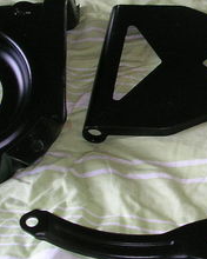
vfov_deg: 17.8
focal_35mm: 108
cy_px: 94
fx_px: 827
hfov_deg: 14.0
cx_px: 223
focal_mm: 6.3
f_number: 3.5
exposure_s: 1/40
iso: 100
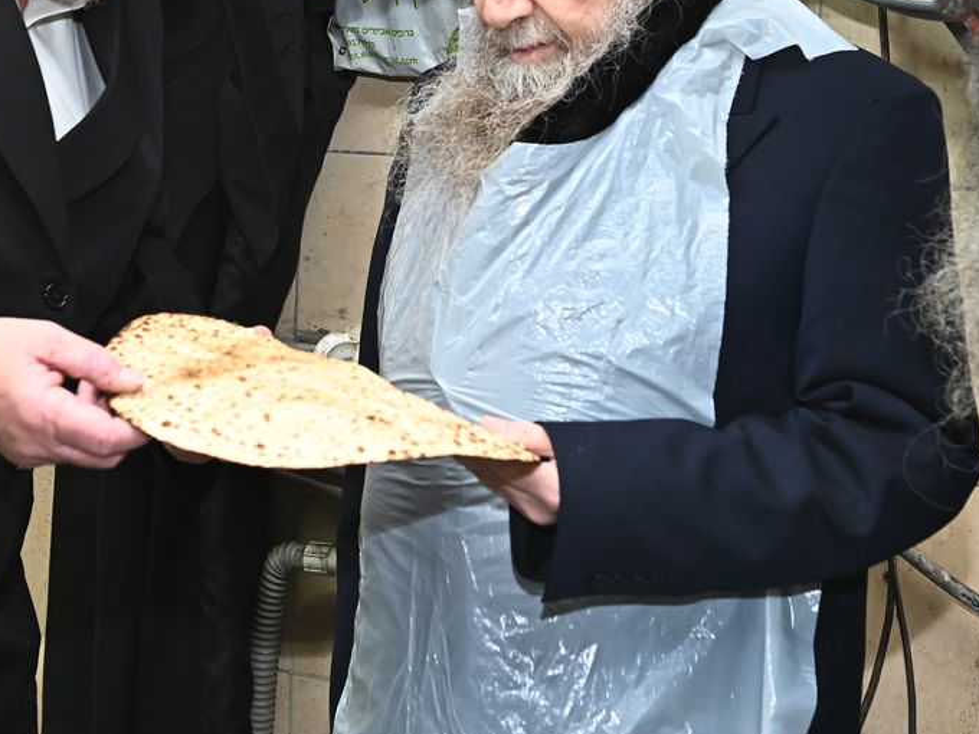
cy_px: 102
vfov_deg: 16.8
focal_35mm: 87
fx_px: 2461
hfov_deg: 22.5
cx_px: 413
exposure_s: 1/200
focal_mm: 44
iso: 1600
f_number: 5
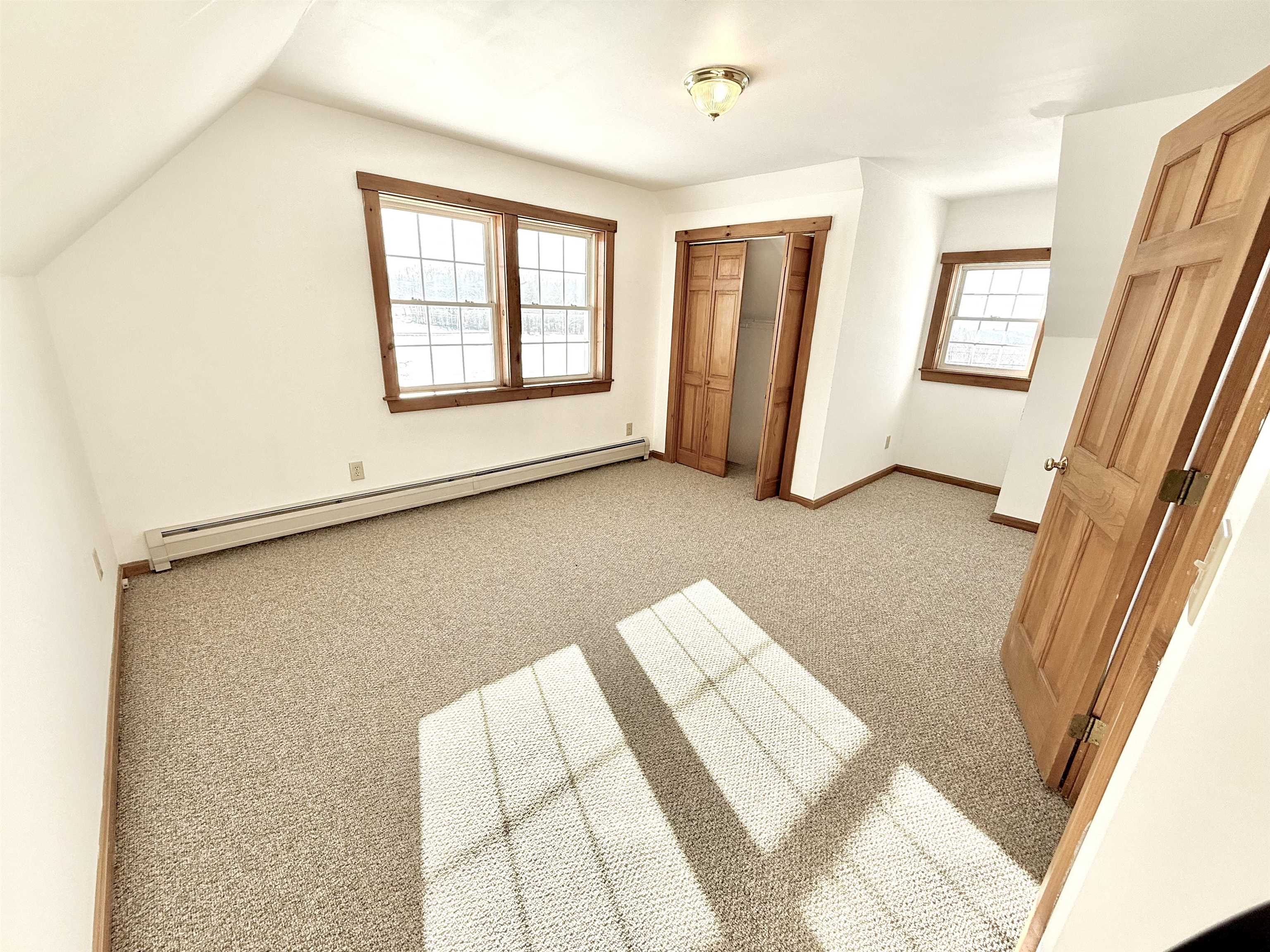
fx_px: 514
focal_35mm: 14
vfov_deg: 85.7
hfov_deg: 102.1
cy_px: 476
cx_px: 635
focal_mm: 2.22
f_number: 2.2
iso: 64
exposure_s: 1/427
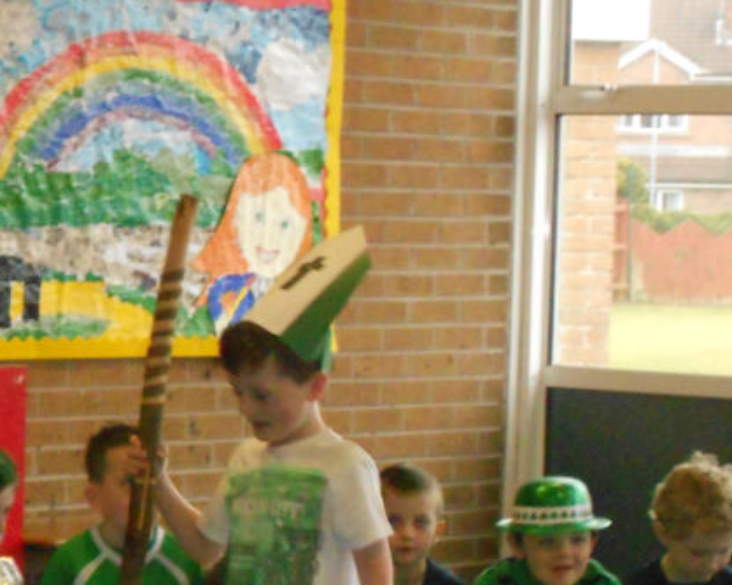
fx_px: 3768
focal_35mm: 174
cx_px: 75
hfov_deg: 11.0
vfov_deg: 8.9
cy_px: 498
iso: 1000
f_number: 5.8
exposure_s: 1/60
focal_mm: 13.5
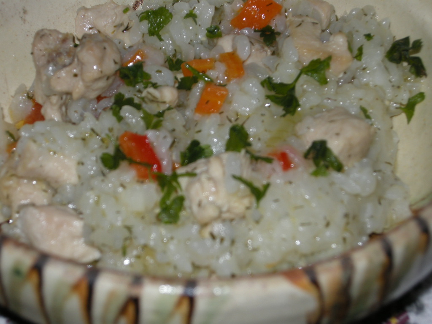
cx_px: 216
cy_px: 162
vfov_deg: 17.0
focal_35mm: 87
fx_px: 1086
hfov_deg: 22.5
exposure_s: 1/60
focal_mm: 18.6
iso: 64
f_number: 4.3
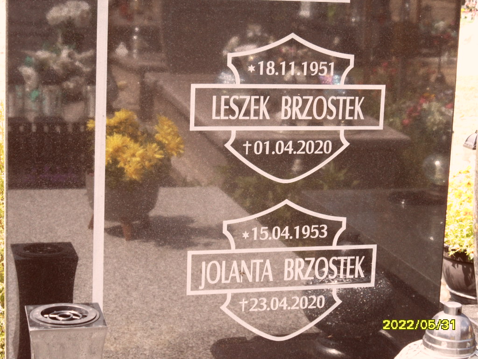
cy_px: 180
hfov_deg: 24.4
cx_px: 239
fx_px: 1105
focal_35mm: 80
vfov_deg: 18.4
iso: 100
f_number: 4.2
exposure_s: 1/125
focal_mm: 13.2
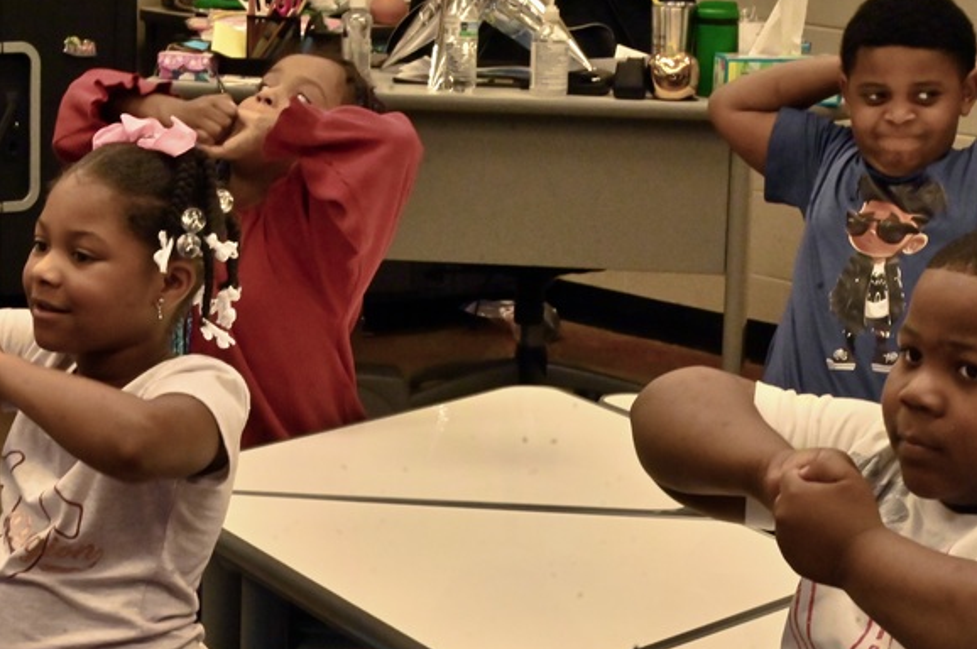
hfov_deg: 16.5
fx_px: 3361
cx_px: 350
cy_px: 483
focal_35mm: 124
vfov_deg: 11.0
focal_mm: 70
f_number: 22
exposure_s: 1/100
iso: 5000
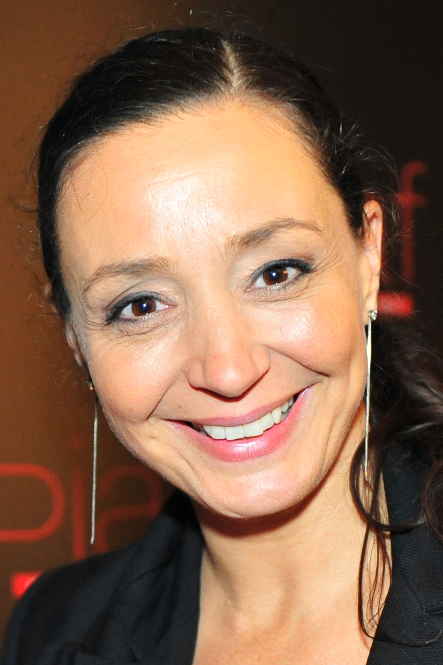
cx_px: 222
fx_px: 886
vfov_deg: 41.1
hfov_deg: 28.1
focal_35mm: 48
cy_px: 332
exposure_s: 1/160
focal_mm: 48
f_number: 2.8
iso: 2000
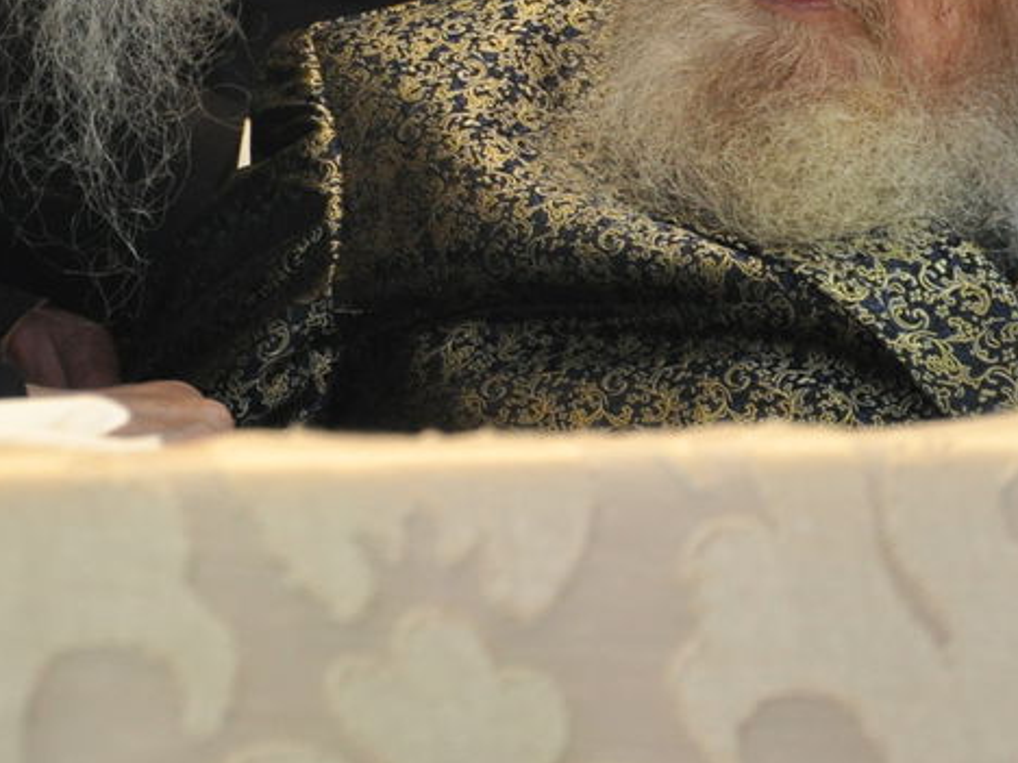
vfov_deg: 5.9
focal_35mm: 250
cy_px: -203
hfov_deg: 7.9
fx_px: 7352
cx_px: 574
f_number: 5.6
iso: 800
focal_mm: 58
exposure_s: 1/60
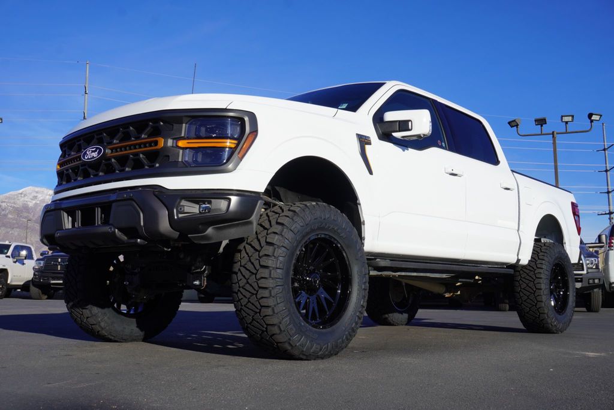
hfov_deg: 51.3
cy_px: 205
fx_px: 640
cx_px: 307
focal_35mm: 38
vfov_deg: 35.5
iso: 100
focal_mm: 25
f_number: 11
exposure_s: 1/160
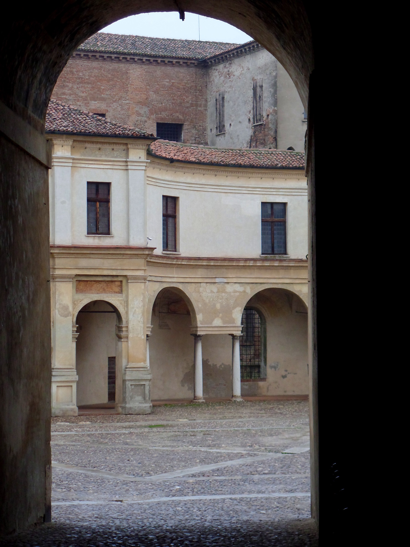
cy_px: 274
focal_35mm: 114
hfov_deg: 13.0
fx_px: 1800
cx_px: 205
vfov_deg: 17.3
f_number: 4
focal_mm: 20.3
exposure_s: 1/45
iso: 320
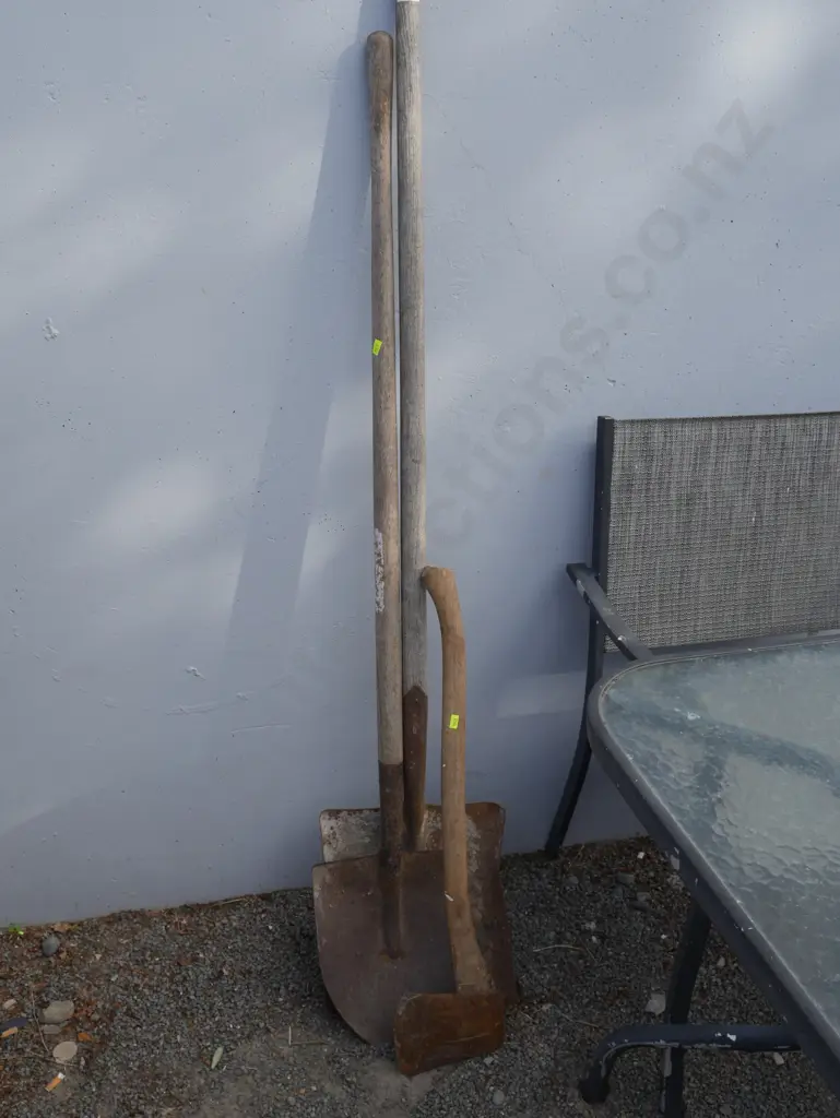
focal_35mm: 36
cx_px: 420
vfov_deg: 51.3
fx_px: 1164
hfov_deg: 39.7
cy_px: 559
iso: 200
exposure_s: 1/250
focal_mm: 18
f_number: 6.3
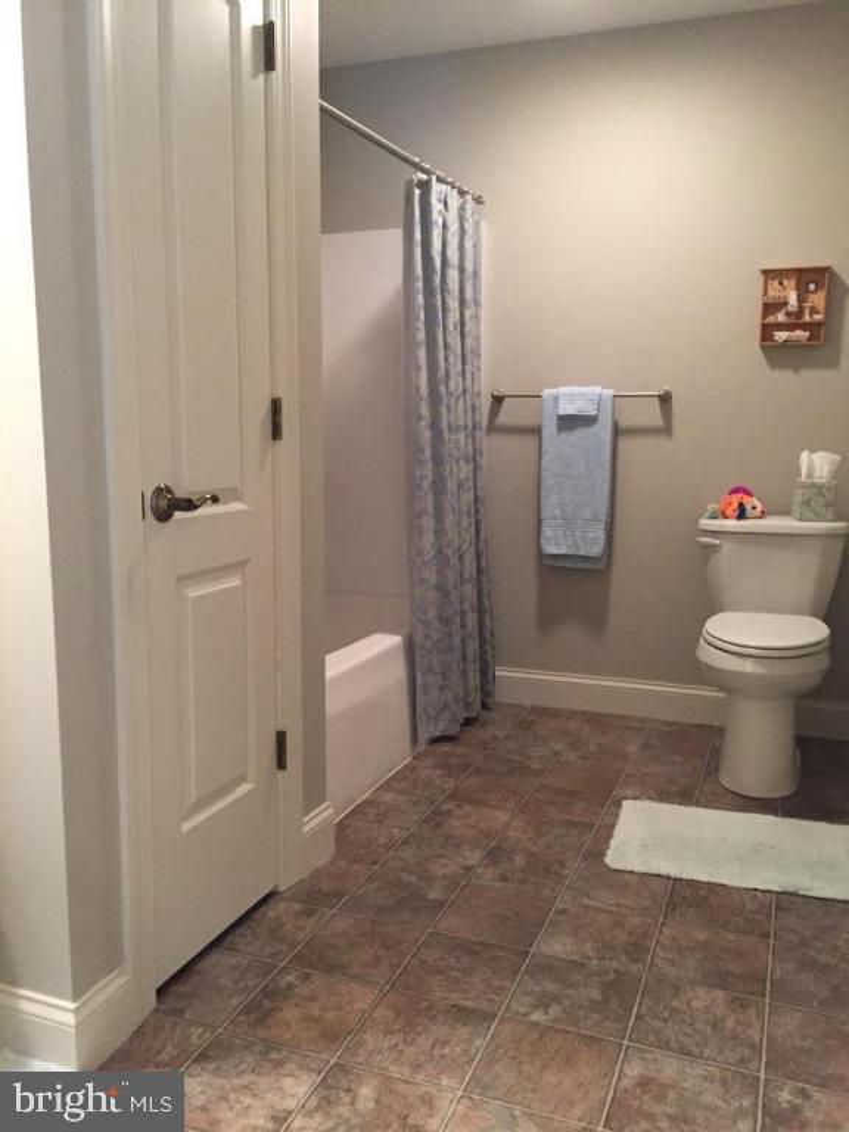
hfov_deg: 48.2
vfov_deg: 61.7
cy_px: 566
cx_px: 424
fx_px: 948
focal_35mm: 29
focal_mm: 4.15
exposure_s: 1/30
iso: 250
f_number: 2.2
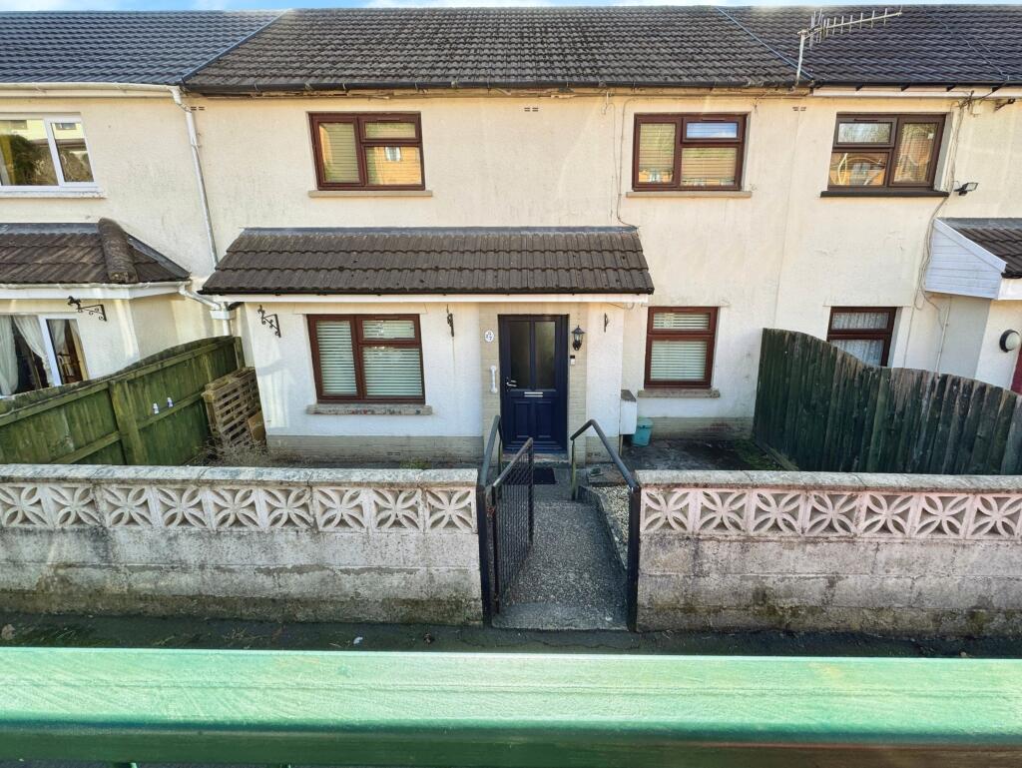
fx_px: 414
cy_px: 384
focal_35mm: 14
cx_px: 511
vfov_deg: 85.7
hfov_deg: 102.0
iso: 40
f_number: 2.2
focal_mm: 2.2
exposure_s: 1/290
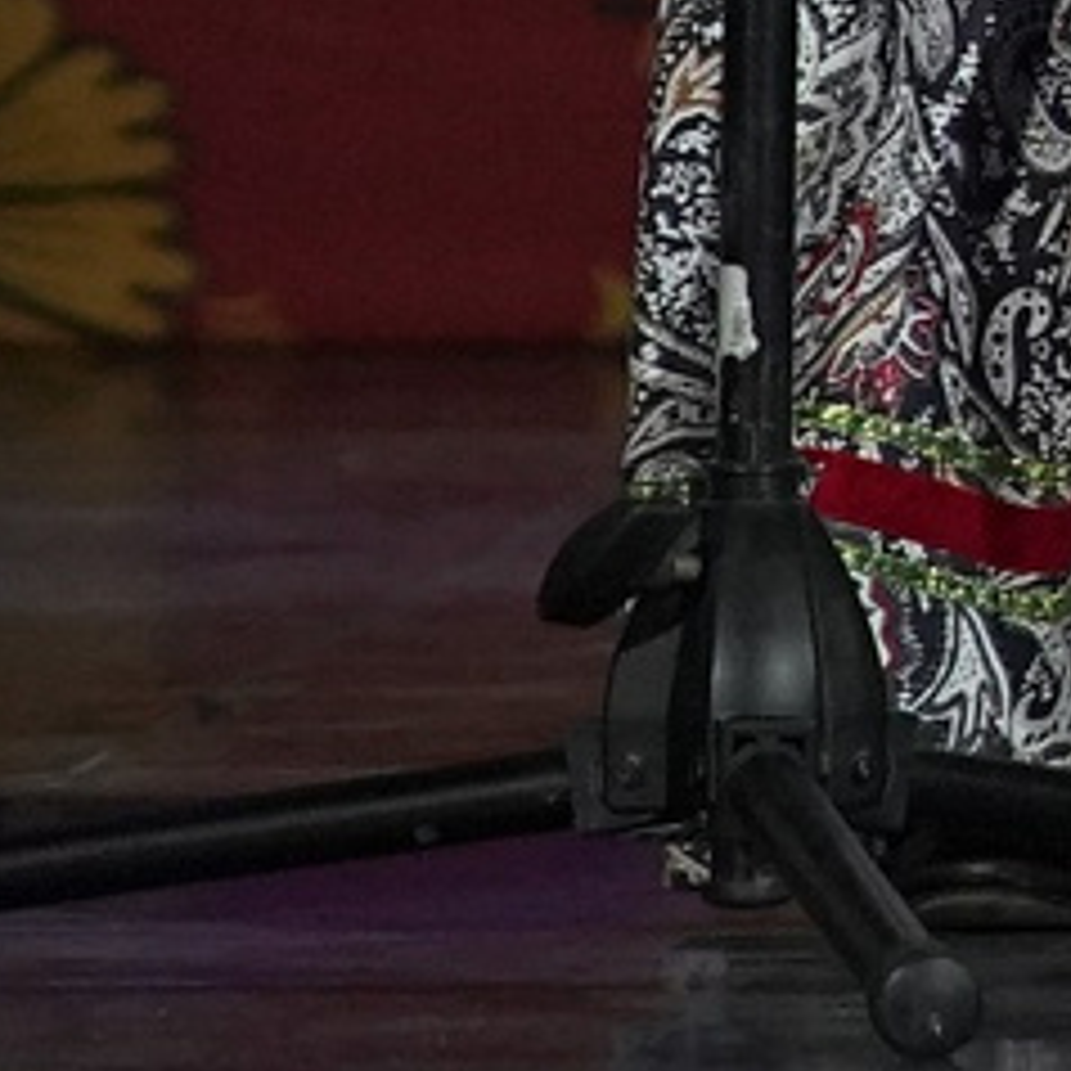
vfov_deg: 1.0
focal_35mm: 1684
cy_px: -2356
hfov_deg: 1.0
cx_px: 5364
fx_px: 58947
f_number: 4
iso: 2000
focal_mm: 184
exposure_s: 1/400
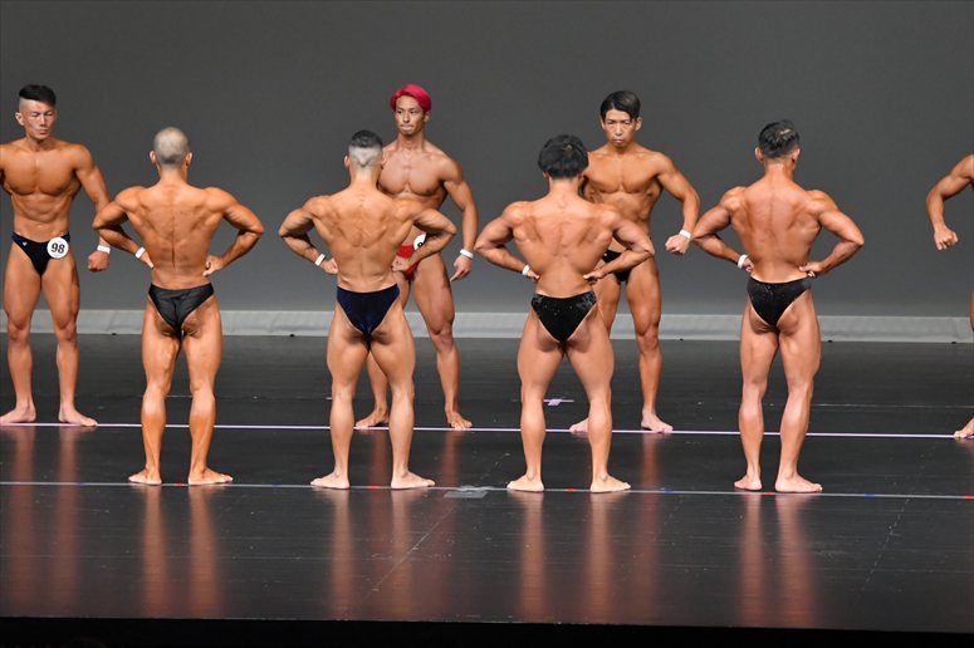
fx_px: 6490
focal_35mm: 240
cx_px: 487
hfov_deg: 8.6
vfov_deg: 5.7
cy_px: 324
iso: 5000
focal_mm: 160
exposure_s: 1/400
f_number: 5.6
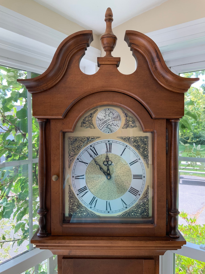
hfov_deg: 48.2
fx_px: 229
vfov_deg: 61.7
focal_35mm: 29
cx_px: 102
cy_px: 137
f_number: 1.8
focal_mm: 3
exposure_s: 1/122
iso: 32
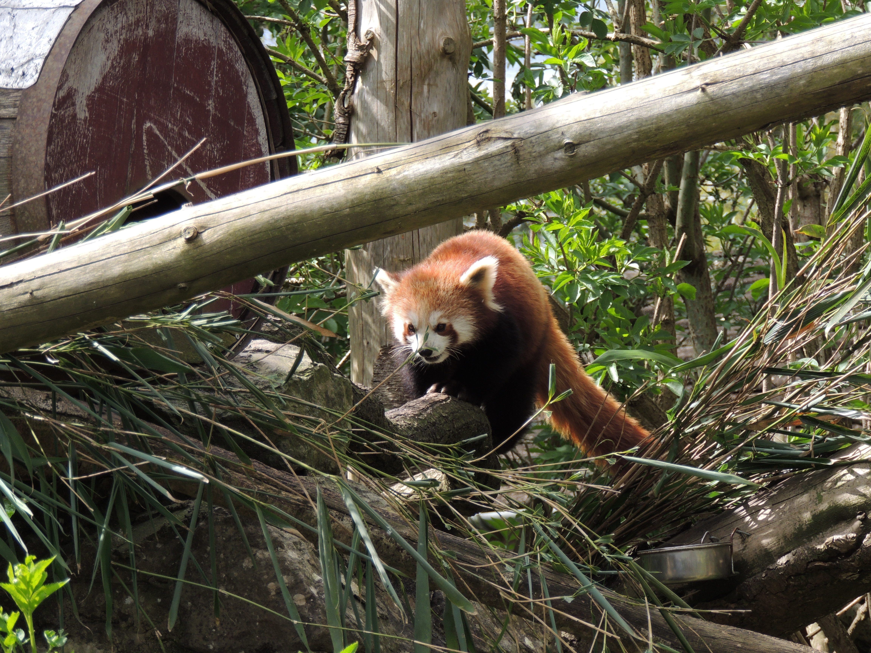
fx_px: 6919
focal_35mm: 275
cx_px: 436
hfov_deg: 7.2
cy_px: 326
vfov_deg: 5.4
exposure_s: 1/200
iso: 100
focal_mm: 49
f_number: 4.7
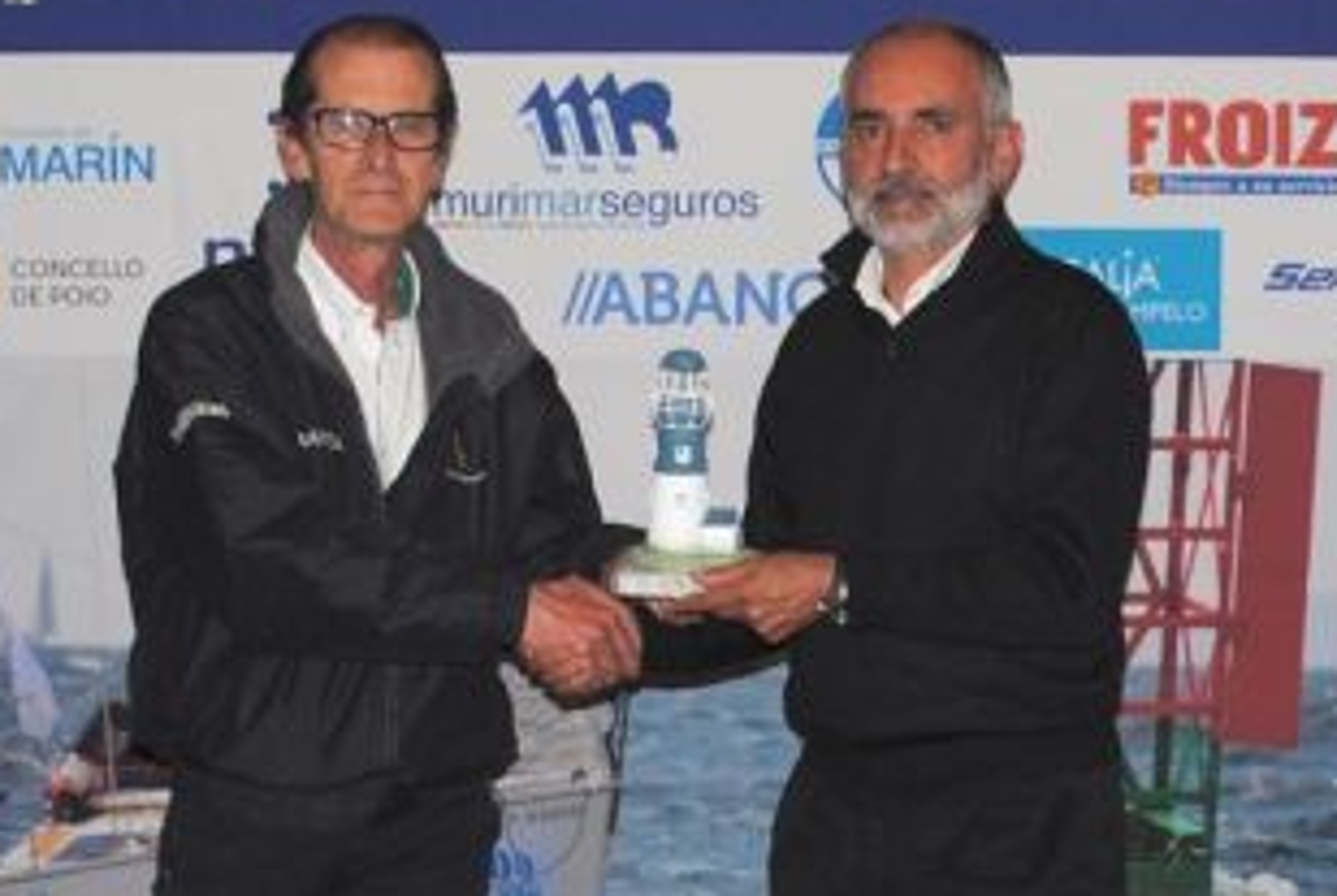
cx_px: 744
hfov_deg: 20.2
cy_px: 682
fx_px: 3756
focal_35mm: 101
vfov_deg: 13.5
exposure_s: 1/60
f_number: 4.2
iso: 200
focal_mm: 26
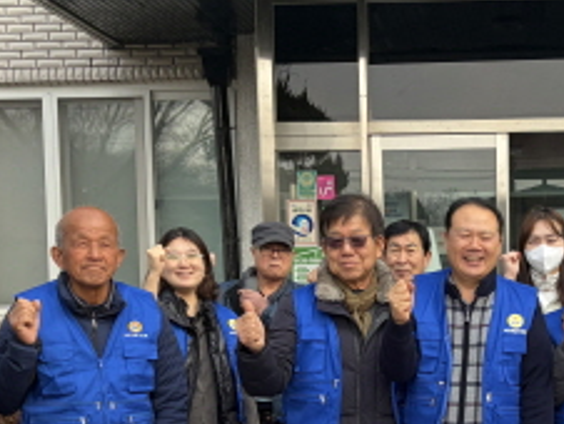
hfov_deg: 27.4
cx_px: 482
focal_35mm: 69
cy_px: 369
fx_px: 1125
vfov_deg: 21.0
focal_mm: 5.96
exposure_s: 1/791
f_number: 1.6
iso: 50
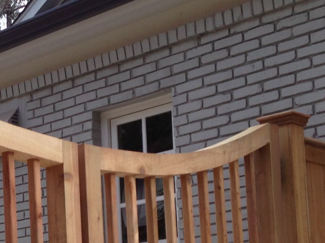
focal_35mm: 103
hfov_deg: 18.4
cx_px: -25
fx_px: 967
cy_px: 287
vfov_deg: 14.0
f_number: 2.4
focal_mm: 4.13
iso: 50
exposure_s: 1/290
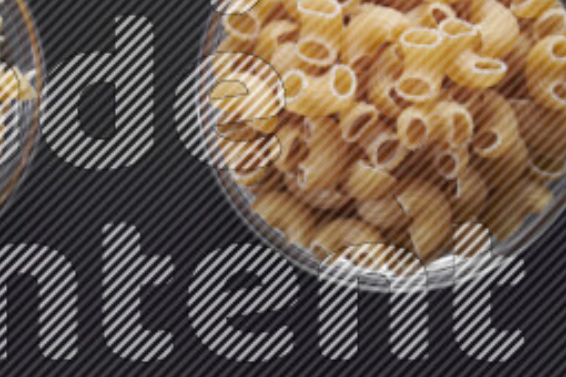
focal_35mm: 157
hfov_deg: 13.0
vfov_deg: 8.7
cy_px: 93
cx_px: 120
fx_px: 2468
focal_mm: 50
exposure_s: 1/100
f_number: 8
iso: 100
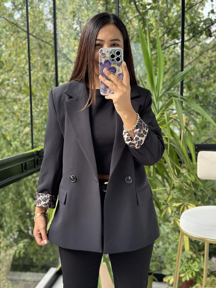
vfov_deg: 39.7
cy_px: 144
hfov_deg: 30.3
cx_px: 108
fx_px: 399
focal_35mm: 48
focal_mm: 6.76
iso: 100
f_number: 1.78
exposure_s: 1/121
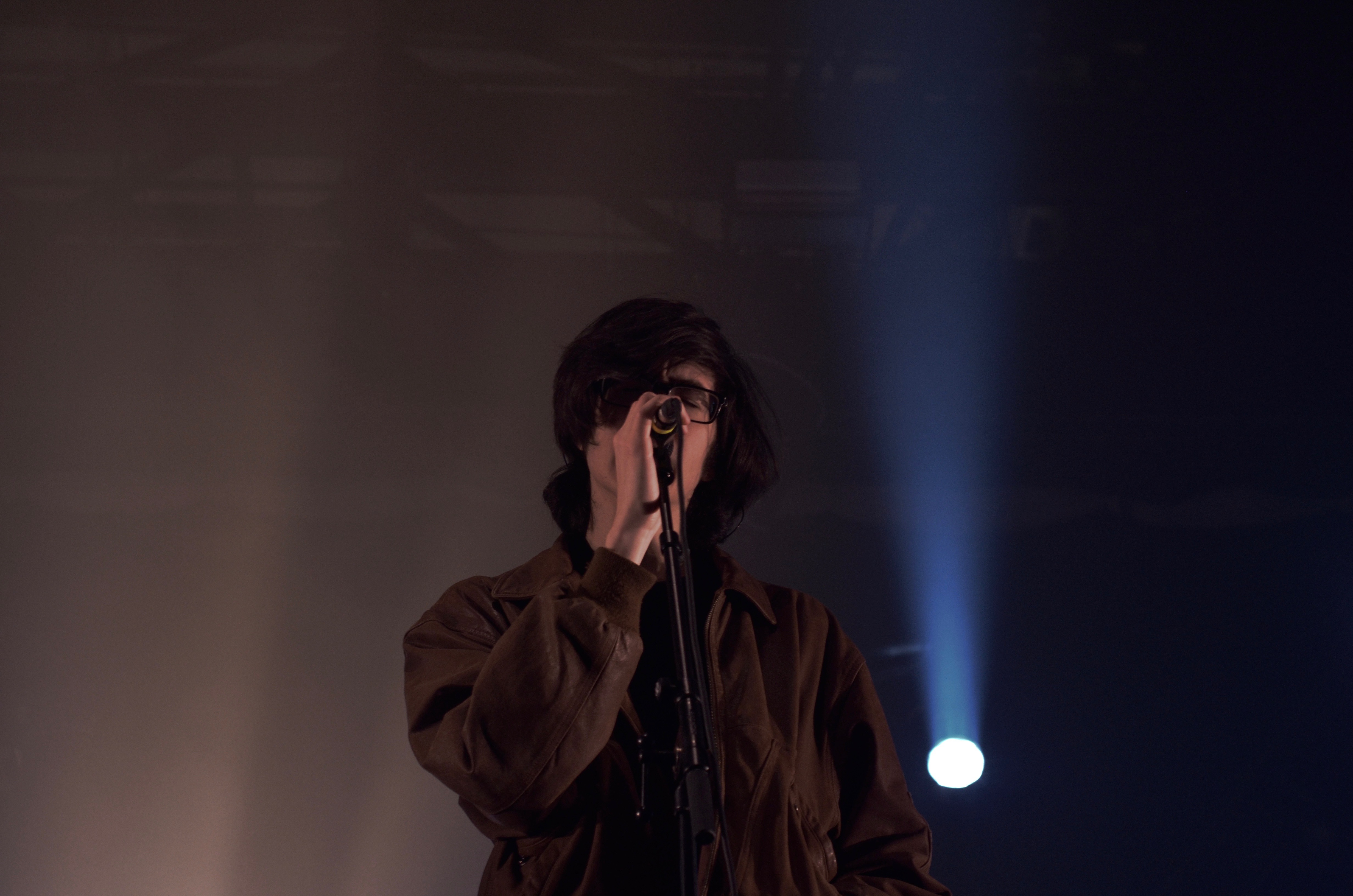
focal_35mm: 75
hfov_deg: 27.0
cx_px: 676
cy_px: 448
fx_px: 2813
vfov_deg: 18.1
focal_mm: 50
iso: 1250
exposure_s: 1/15
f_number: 4.5
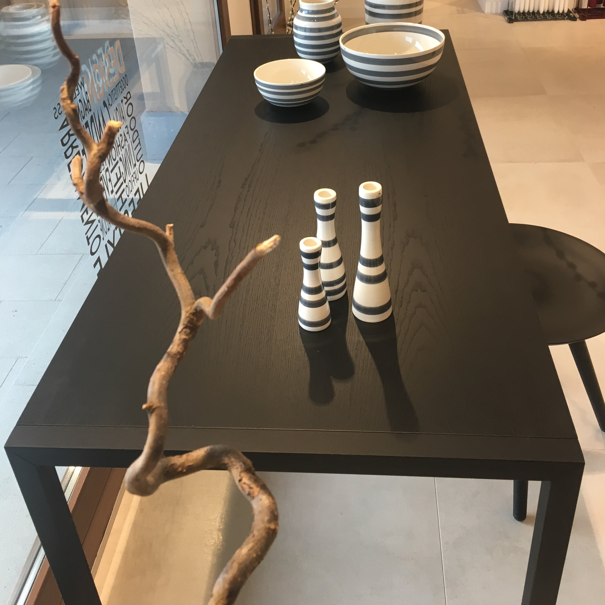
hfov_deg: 47.2
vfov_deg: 46.4
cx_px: 306
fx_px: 692
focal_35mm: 35
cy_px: 194
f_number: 2.2
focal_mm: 4.15
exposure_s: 1/33
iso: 64
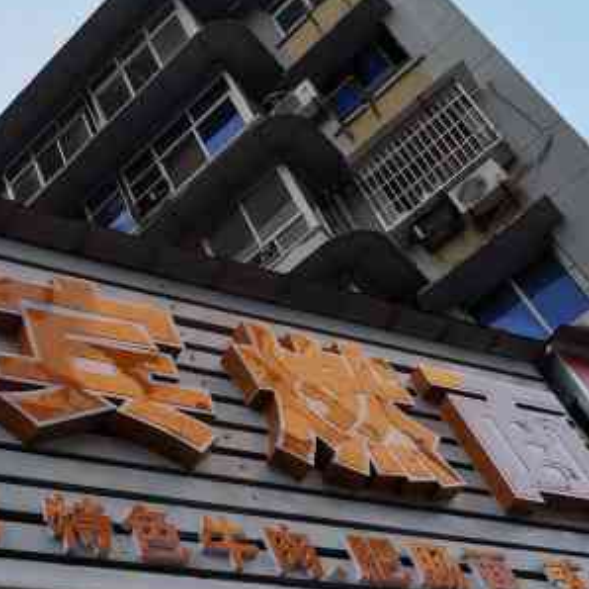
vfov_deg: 29.6
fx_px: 1078
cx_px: 144
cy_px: 497
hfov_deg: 30.0
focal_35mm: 56
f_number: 1.8
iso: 50
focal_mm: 4.75
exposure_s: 1/233
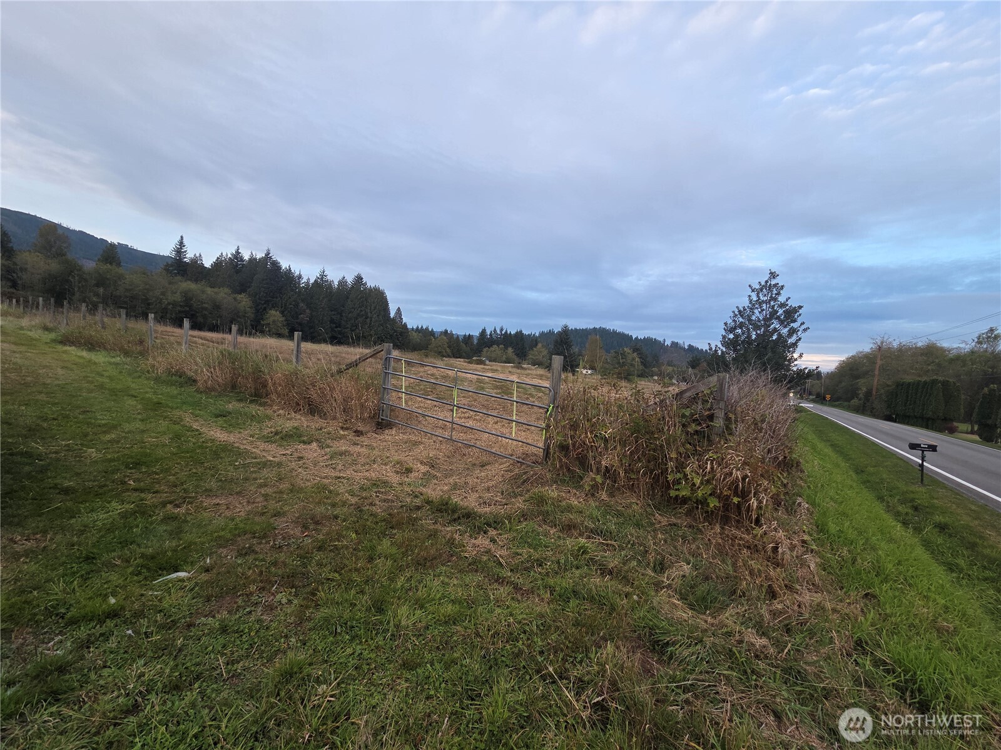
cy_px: 375
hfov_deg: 106.2
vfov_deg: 89.9
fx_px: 376
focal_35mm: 13
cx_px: 500
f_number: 2.2
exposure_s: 1/120
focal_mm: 2.2
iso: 50
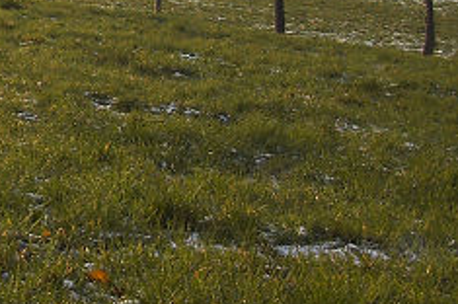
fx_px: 1944
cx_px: -409
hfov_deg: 12.2
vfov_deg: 8.7
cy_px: -176
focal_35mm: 153
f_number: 8
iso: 200
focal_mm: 24
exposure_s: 1/500
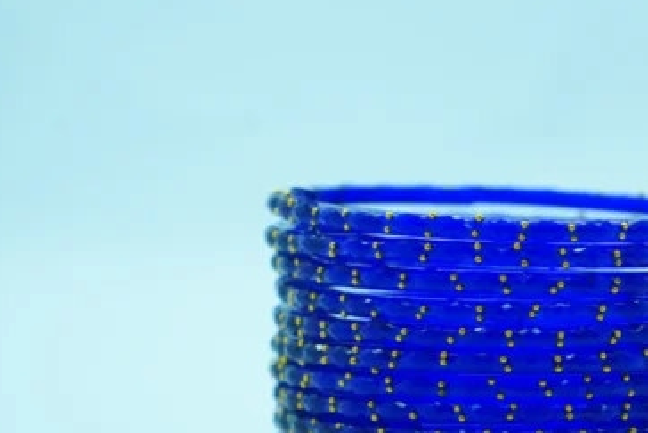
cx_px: 493
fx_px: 3115
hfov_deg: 11.8
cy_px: 237
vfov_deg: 7.9
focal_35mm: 173
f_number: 6.3
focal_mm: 70
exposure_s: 1/250
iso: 640
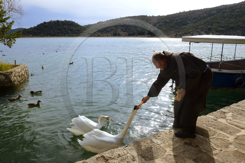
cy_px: 82
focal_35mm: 24
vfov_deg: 53.1
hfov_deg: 73.8
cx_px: 122
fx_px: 163
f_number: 14
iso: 400
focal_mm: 24
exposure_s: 1/250
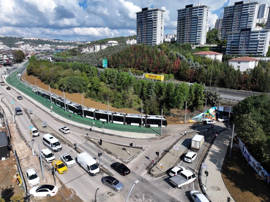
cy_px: 101
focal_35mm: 24
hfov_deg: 71.6
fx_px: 187
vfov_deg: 56.8
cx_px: 135
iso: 110
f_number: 2.8
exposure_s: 1/3200
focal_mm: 12.29
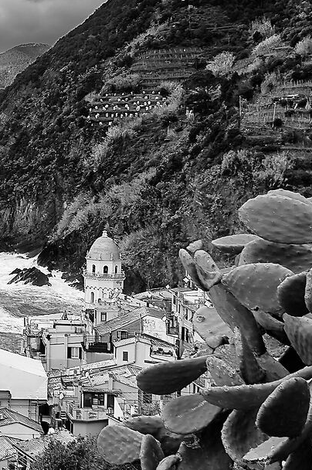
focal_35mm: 79
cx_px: -286
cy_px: 159
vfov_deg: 25.6
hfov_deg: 14.6
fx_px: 1029
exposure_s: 1/400
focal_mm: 20
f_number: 8
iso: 250
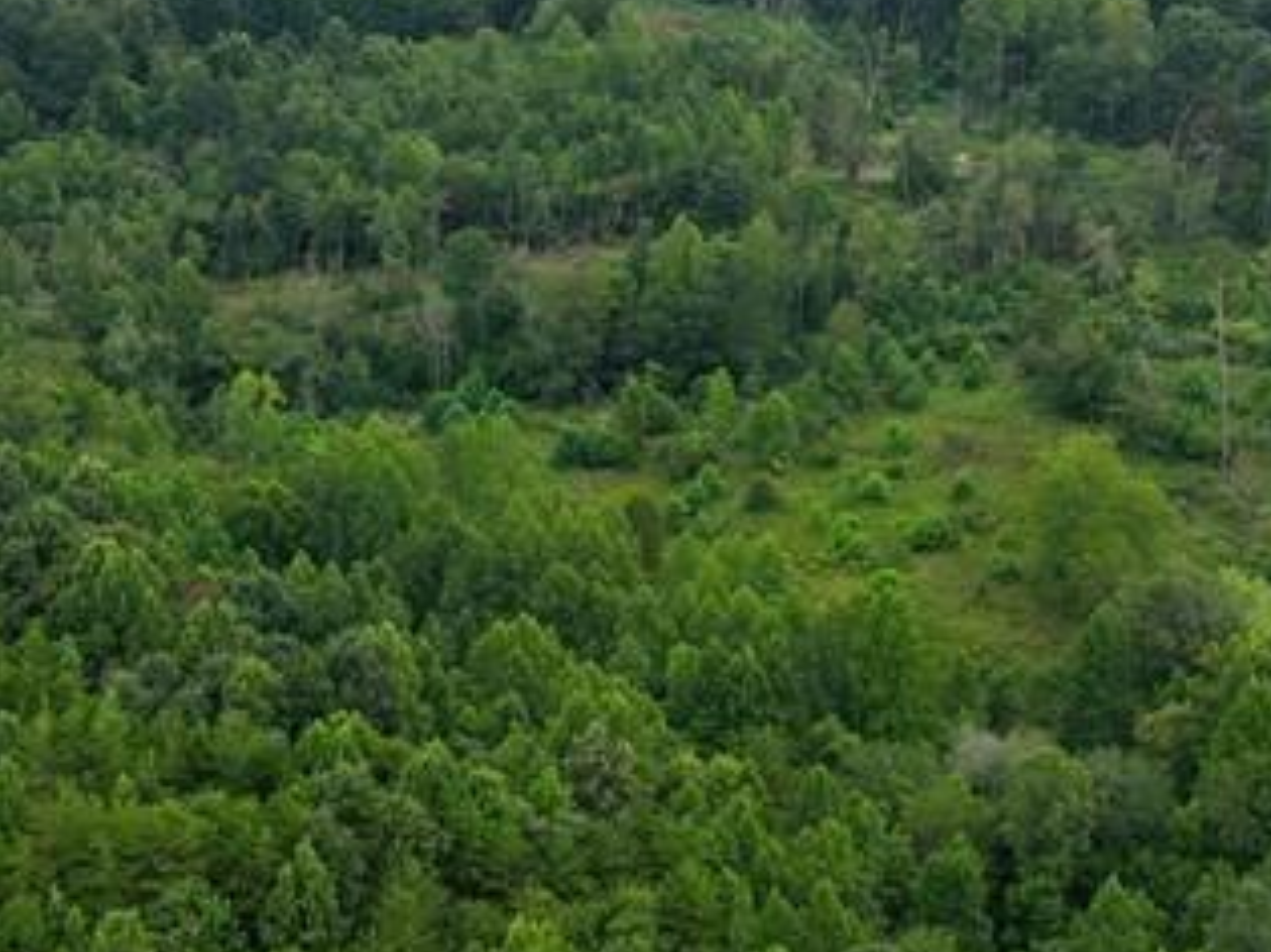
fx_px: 2863
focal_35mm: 78
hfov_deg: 24.7
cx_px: 315
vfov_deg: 18.9
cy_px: 385
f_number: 2.8
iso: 140
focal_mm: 12.3
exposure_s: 1/200
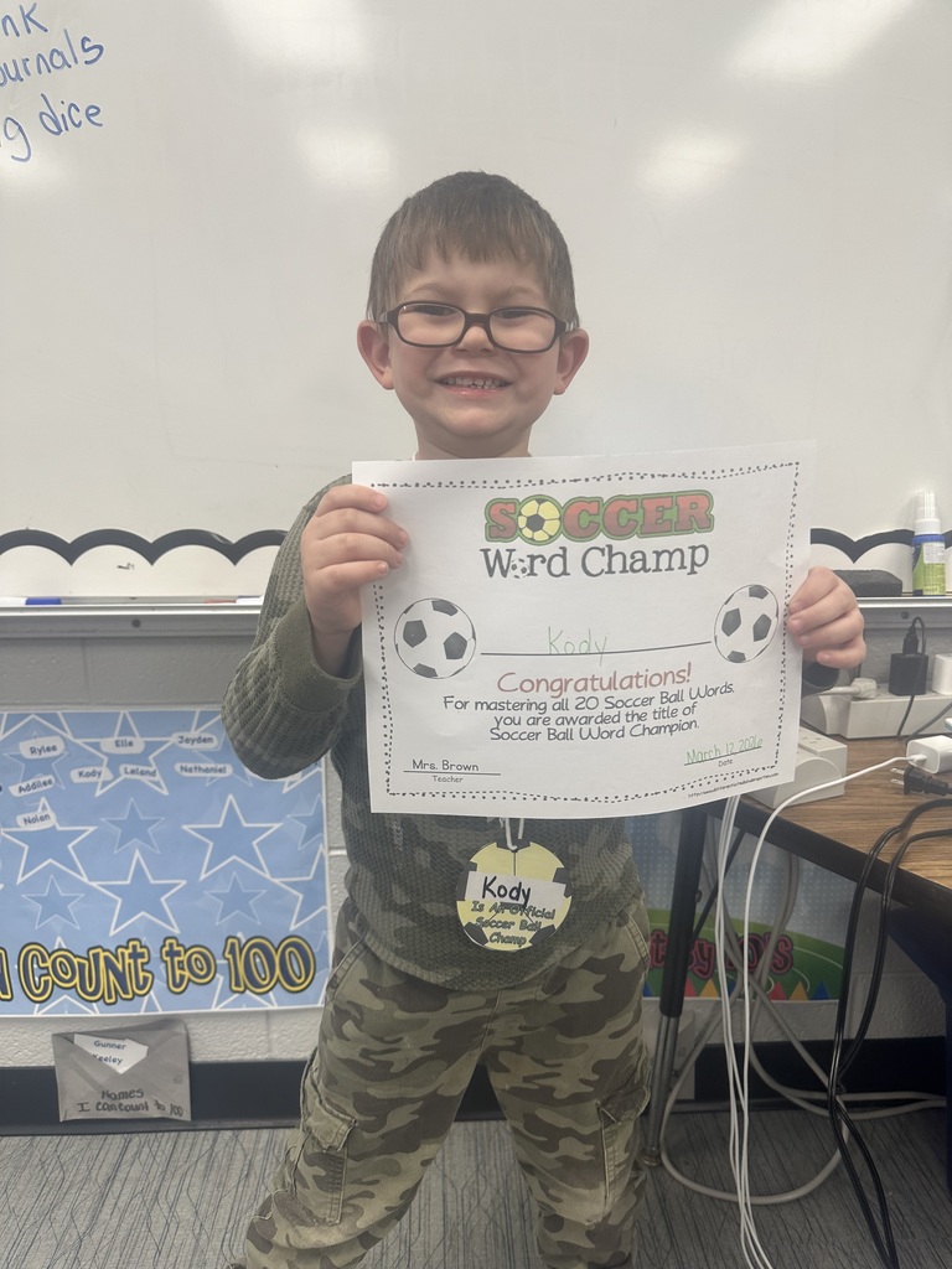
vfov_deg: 71.6
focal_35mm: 24
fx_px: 880
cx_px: 476
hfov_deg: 56.8
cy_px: 634
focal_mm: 6.86
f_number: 1.78
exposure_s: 1/120
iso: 160
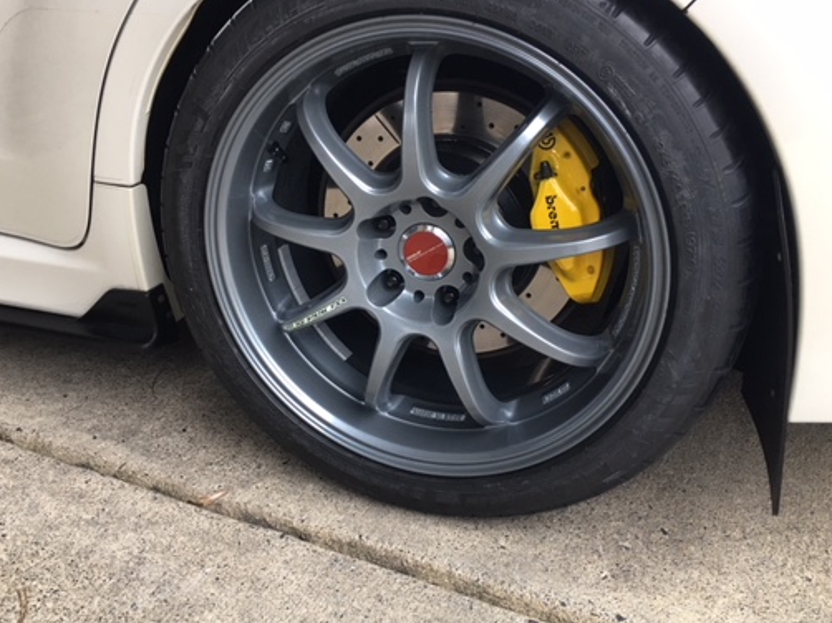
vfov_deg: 38.6
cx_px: 353
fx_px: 889
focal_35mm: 37
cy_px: 298
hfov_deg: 50.0
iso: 25
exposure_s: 1/30
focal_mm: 4.15
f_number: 2.2
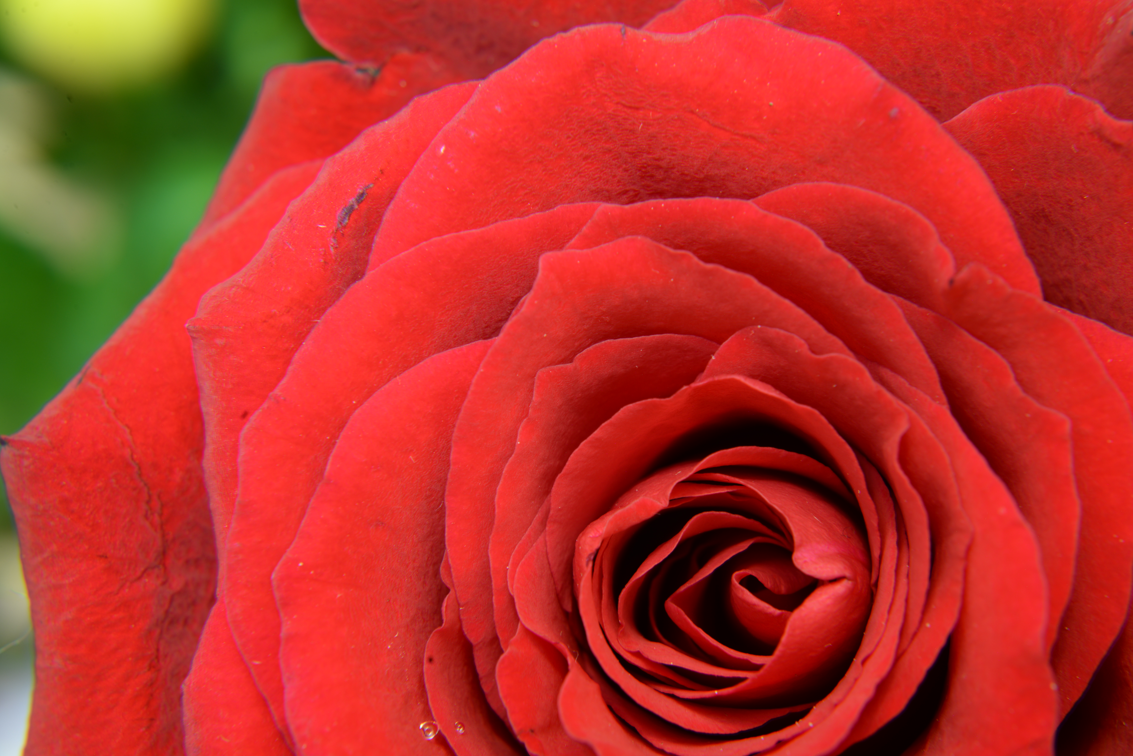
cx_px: 623
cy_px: 415
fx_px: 1732
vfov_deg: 24.6
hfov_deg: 36.2
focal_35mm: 55
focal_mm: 50
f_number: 11
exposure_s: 30
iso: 100
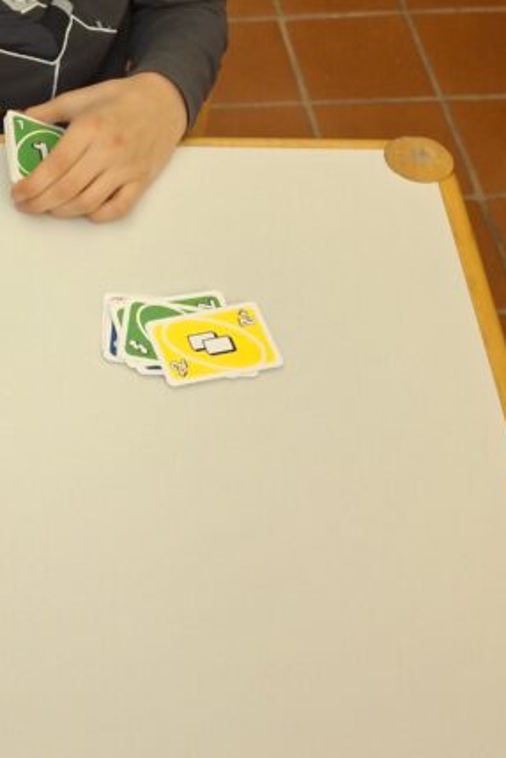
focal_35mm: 62
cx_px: -71
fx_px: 1307
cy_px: 155
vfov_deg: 31.6
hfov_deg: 20.7
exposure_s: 1/25
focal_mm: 4.69
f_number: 1.8
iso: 250
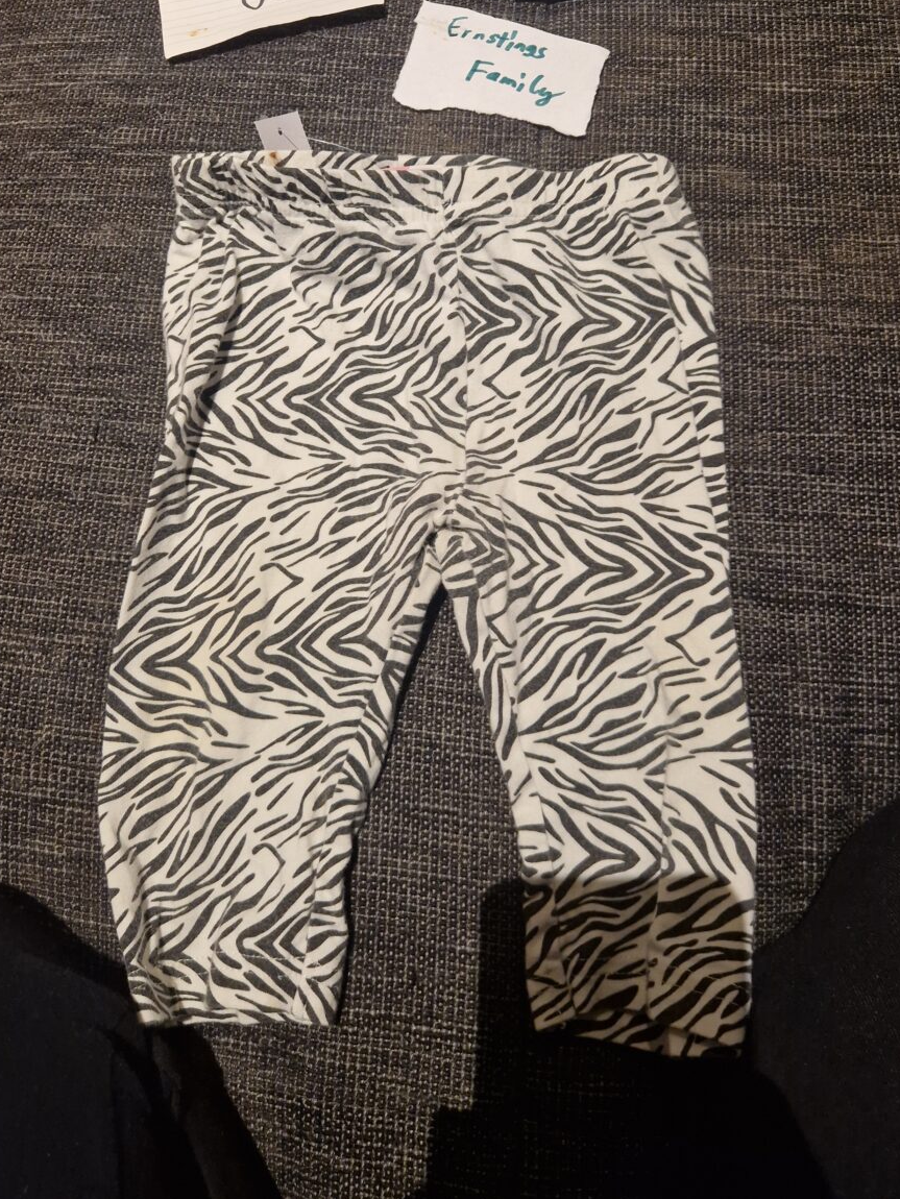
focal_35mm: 28
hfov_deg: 49.8
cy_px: 474
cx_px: 451
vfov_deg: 62.8
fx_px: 970
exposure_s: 1/100
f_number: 1.8
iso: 50
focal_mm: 5.4
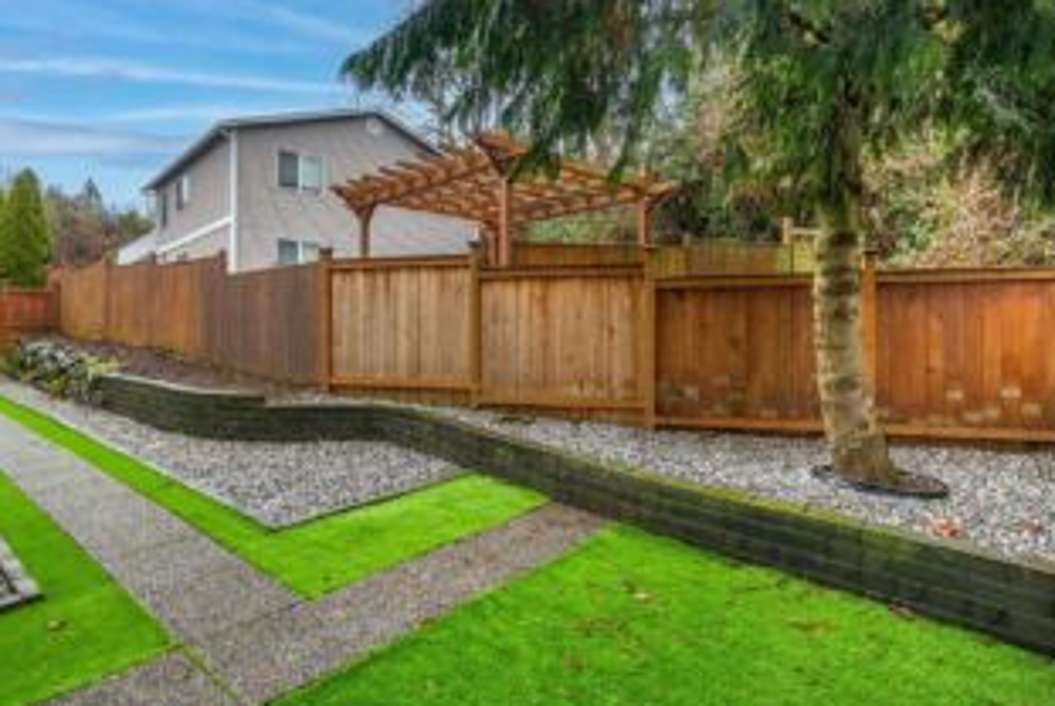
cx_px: 482
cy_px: 392
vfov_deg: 67.3
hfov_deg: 89.7
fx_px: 528
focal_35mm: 18
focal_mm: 14
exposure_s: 1/30
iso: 250
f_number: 7.1
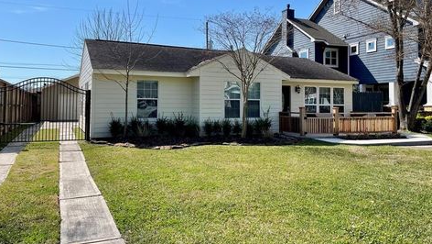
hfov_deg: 64.3
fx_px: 344
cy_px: 98
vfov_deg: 38.8
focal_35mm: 30
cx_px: 211
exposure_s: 1/3610
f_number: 1.6
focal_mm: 4.2
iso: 32
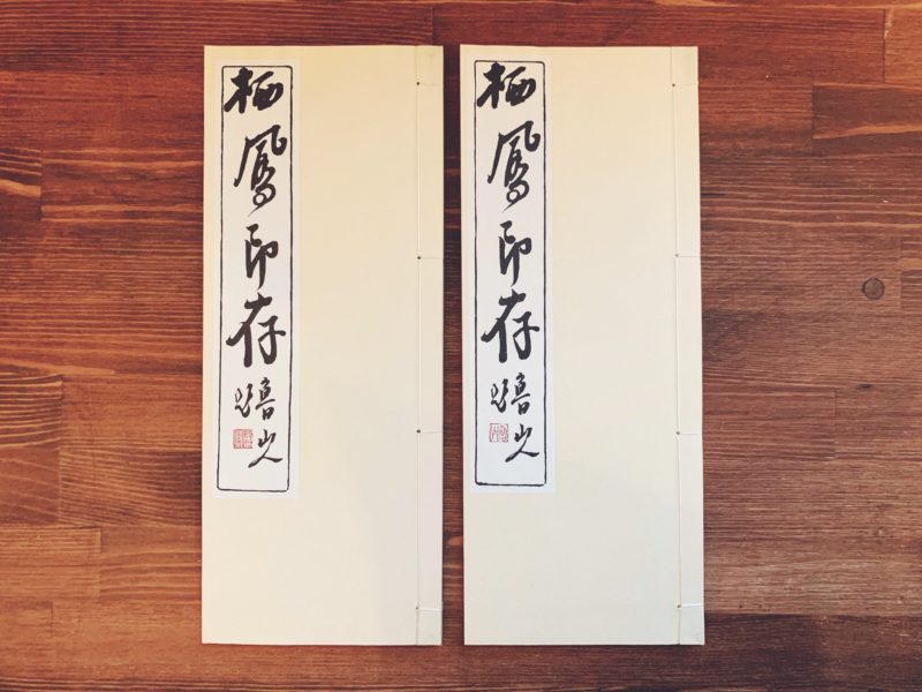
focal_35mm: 26
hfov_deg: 67.3
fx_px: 693
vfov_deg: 53.1
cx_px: 461
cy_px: 346
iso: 400
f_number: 1.8
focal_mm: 4.25
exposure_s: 1/40
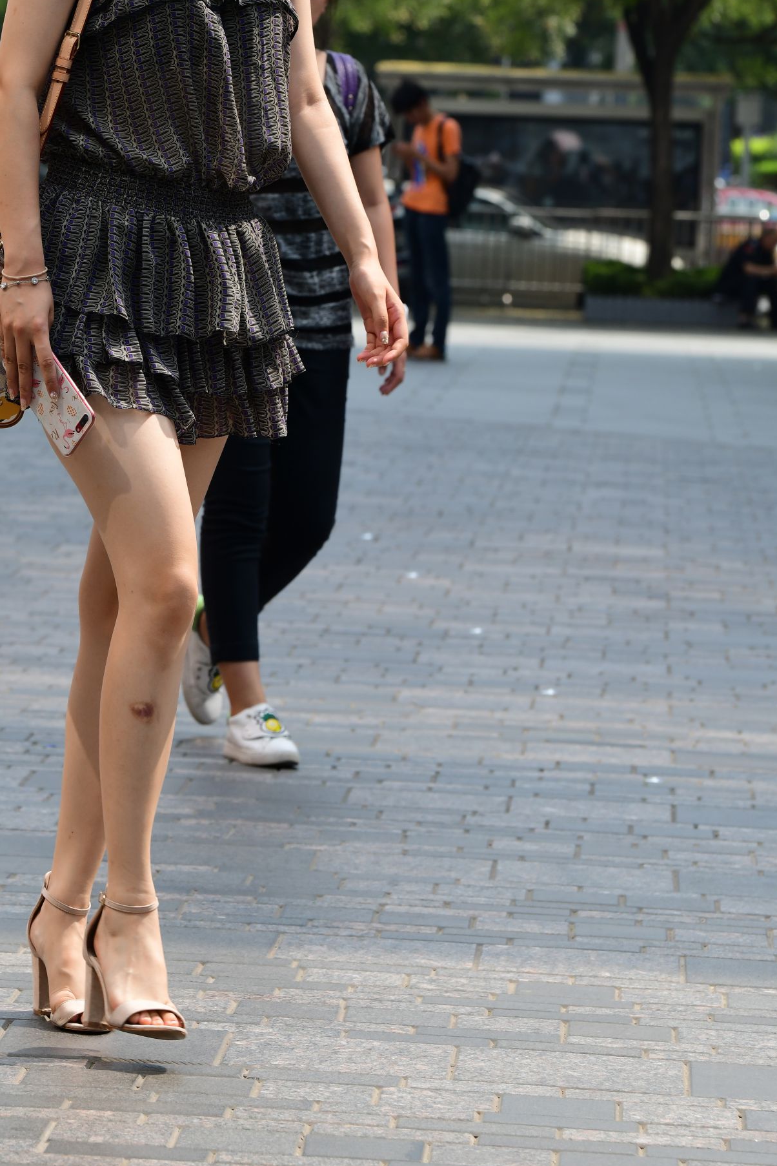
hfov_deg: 7.6
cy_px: 327
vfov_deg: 11.3
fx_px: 5859
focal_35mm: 181
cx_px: 193
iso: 560
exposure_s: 1/800
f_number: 8
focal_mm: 120
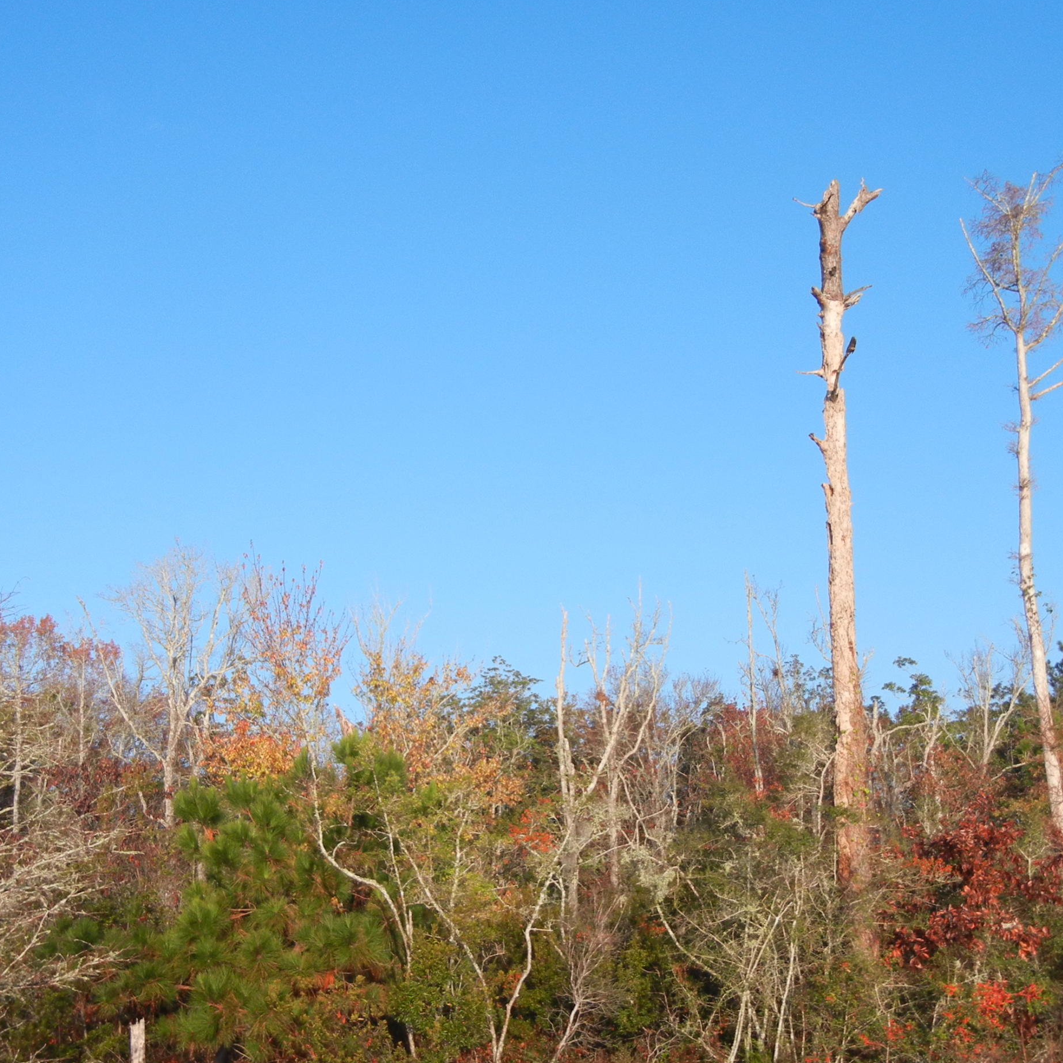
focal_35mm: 43
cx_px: 490
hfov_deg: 39.1
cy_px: 611
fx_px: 1494
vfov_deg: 39.1
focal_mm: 5.4
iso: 200
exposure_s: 1/270
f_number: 7
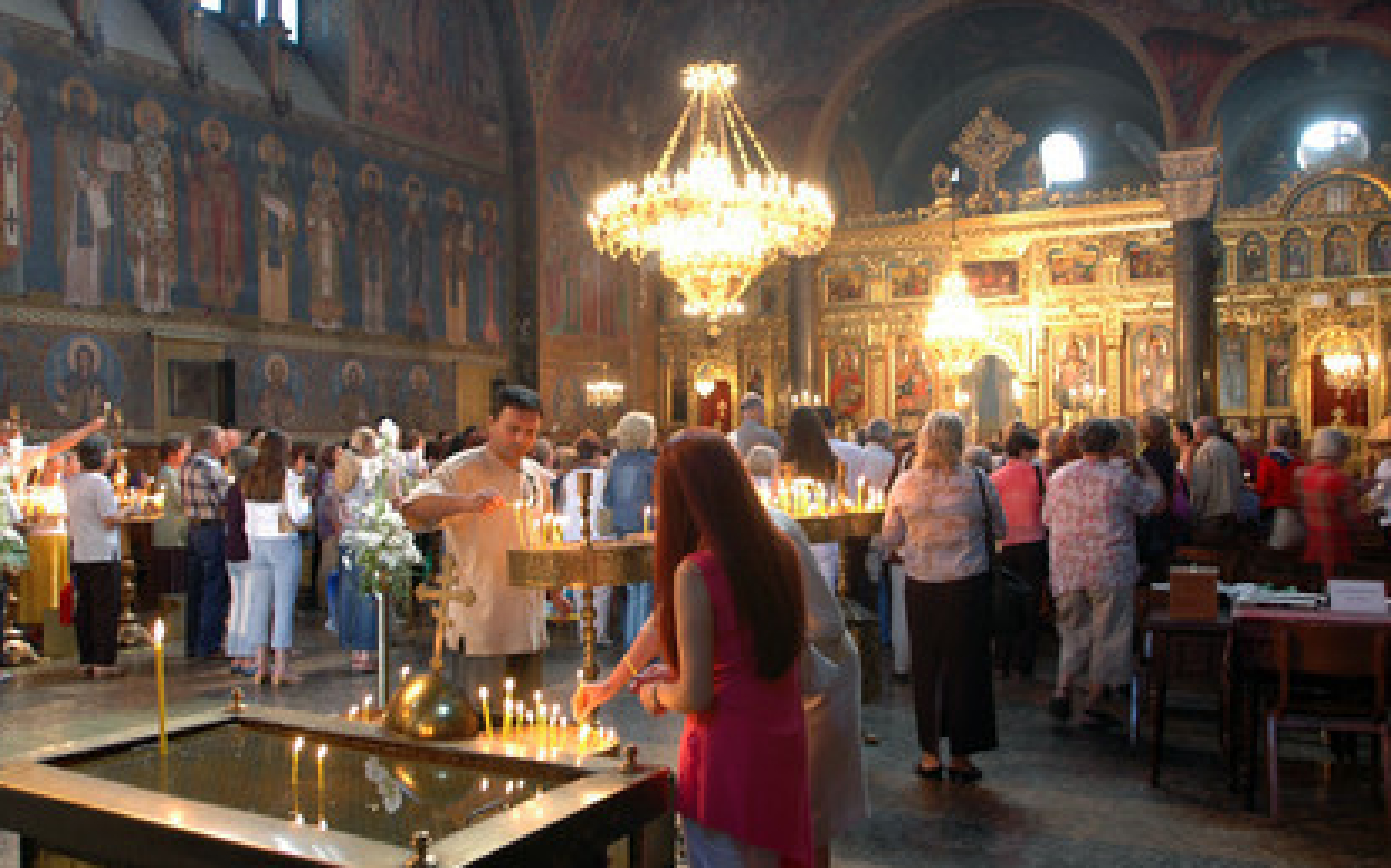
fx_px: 1175
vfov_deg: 40.5
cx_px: 696
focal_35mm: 31
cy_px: 456
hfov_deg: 61.3
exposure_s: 1/15
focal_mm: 20
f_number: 2.8
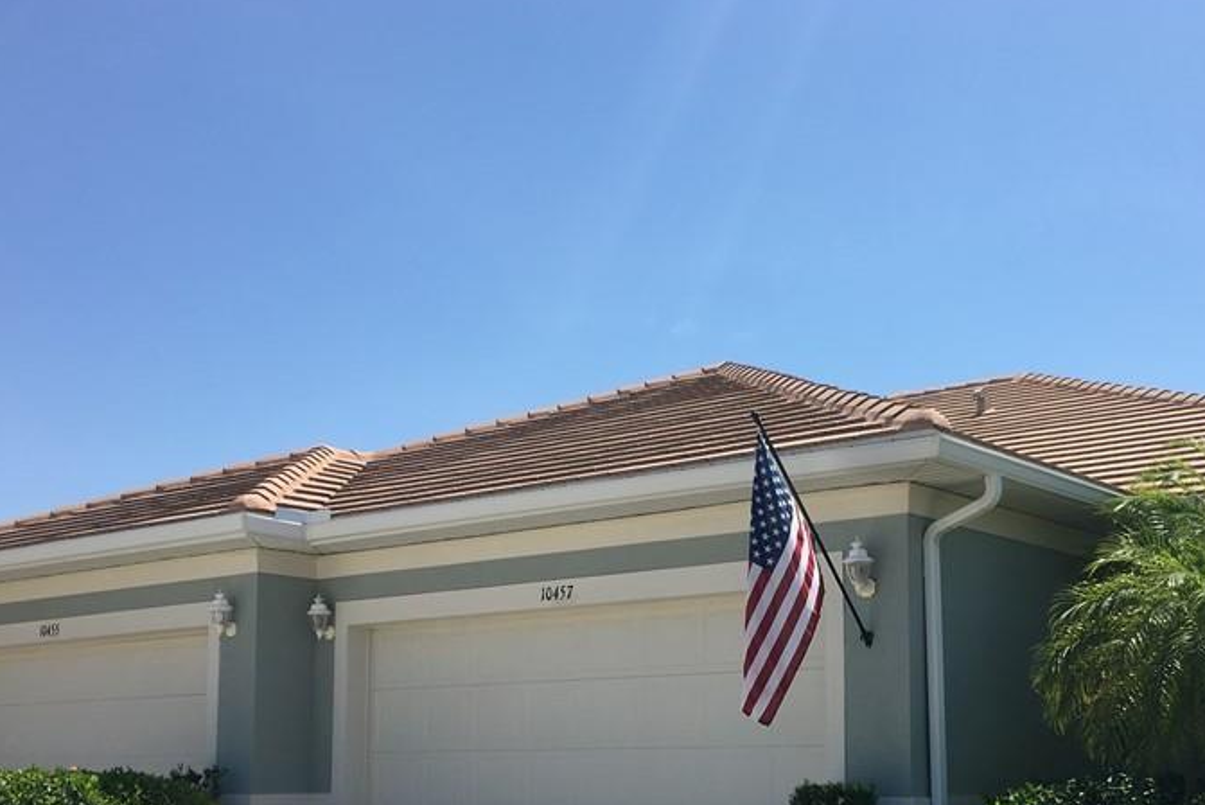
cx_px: 767
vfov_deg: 28.8
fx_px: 1540
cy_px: 620
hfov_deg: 42.3
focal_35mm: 46
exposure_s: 1/1350
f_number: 2.2
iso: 25
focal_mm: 4.15
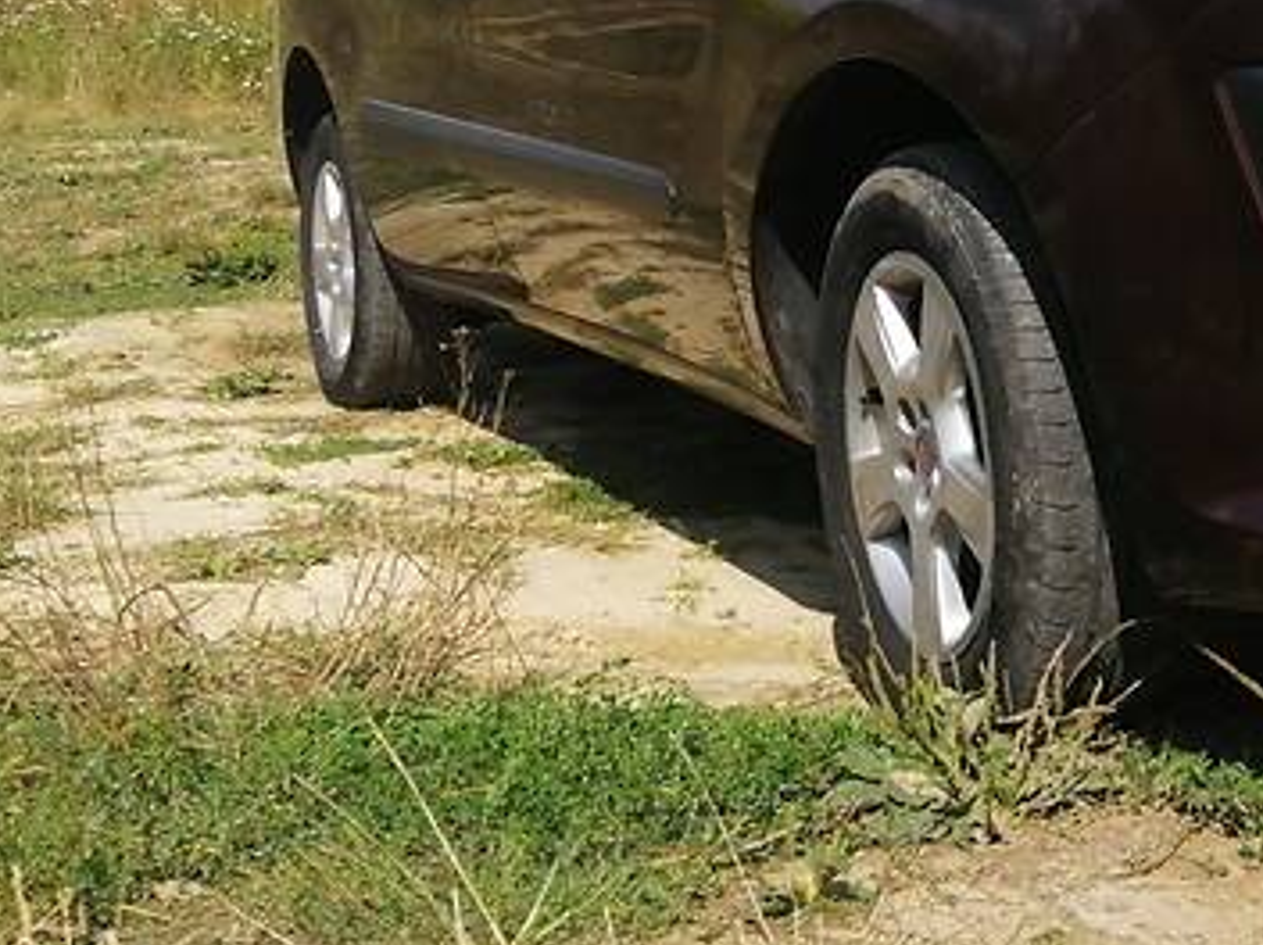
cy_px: 143
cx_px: 1123
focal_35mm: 59
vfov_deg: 24.2
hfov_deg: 31.3
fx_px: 2150
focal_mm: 3.6
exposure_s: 1/2941
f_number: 1.8
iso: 50
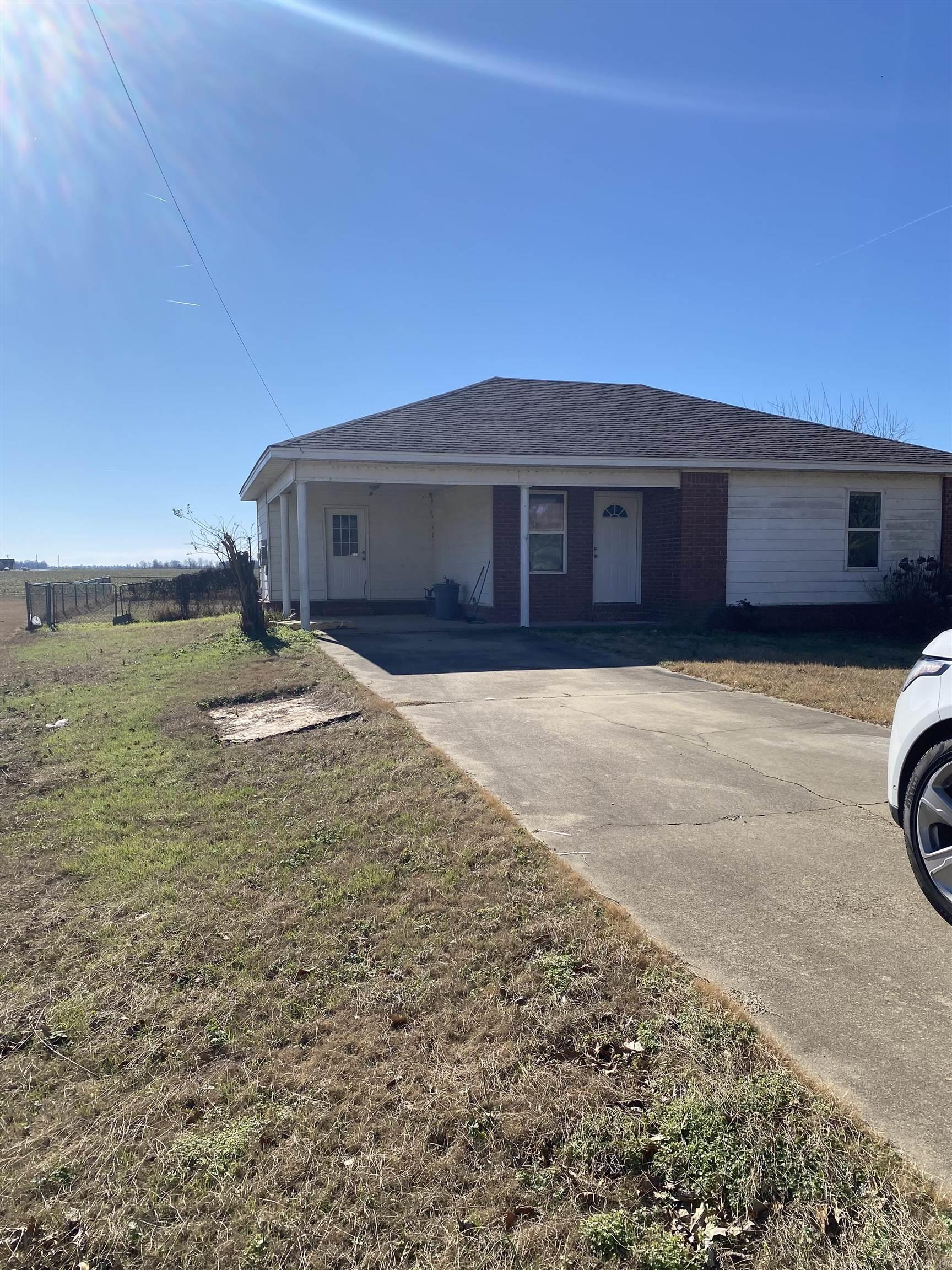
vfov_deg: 67.3
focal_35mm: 26
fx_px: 953
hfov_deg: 53.1
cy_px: 635
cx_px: 476
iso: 32
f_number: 1.8
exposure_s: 1/4274
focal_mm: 4.25
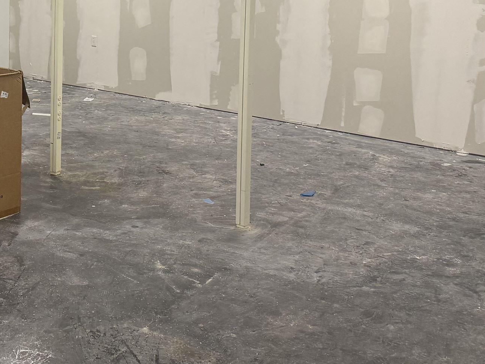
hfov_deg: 32.1
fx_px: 799
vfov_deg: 24.8
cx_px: 45
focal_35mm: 57
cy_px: 30
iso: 200
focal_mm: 6.76
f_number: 1.78
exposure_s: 1/162
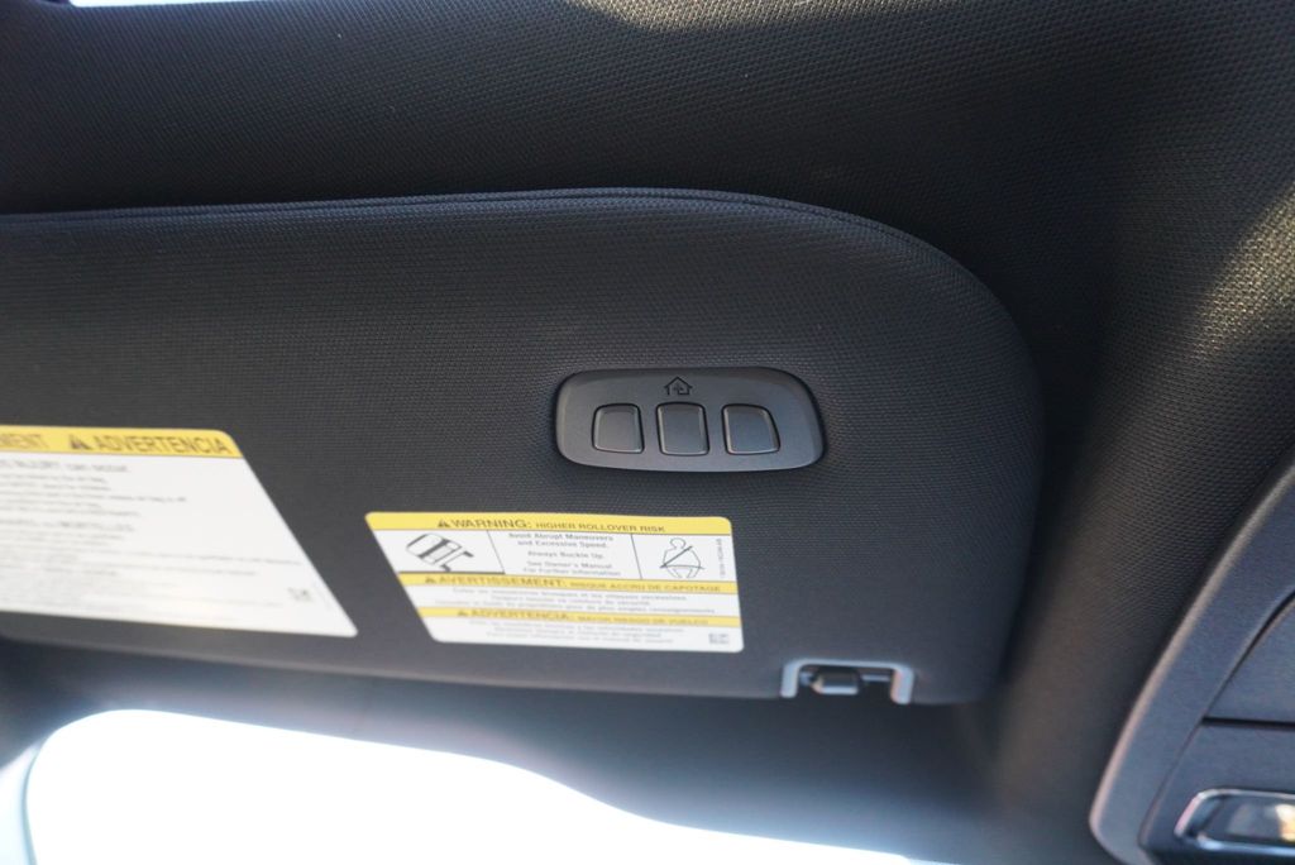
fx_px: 864
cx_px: 648
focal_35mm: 24
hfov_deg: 73.7
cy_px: 432
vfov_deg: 53.2
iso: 1600
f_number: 4
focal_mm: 16
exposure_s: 1/60
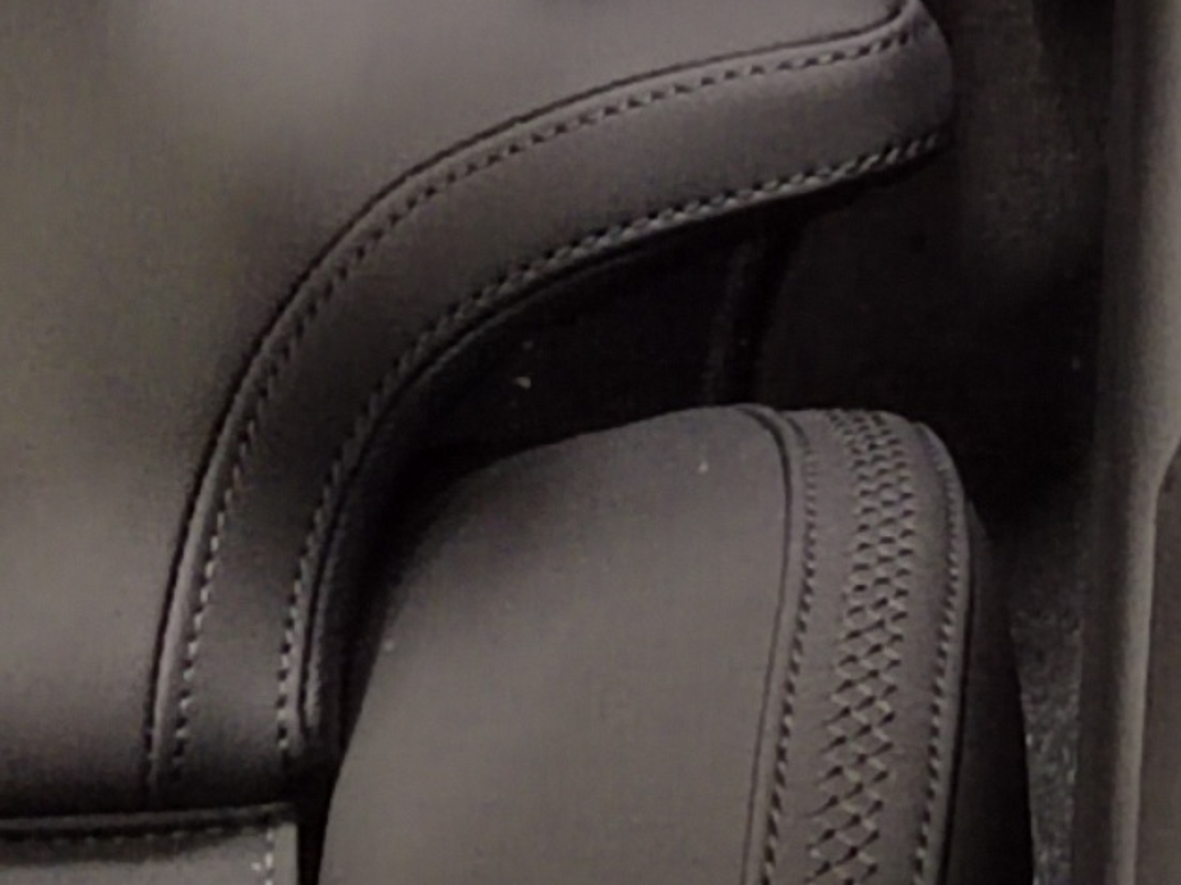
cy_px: -930
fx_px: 6343
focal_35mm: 186
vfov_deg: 7.6
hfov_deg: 10.4
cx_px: 1530
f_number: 1.9
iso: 4280
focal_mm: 5.52
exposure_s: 1/50
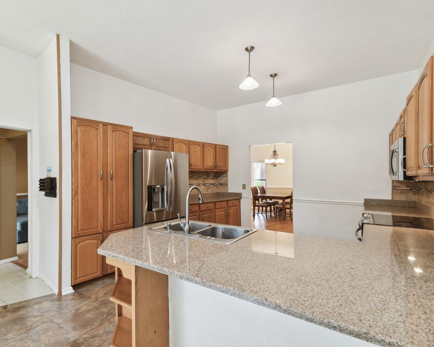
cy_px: 173
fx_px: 218
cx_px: 195
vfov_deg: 77.0
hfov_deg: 89.4
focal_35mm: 17
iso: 100
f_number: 7.1
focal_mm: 10
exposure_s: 1/8
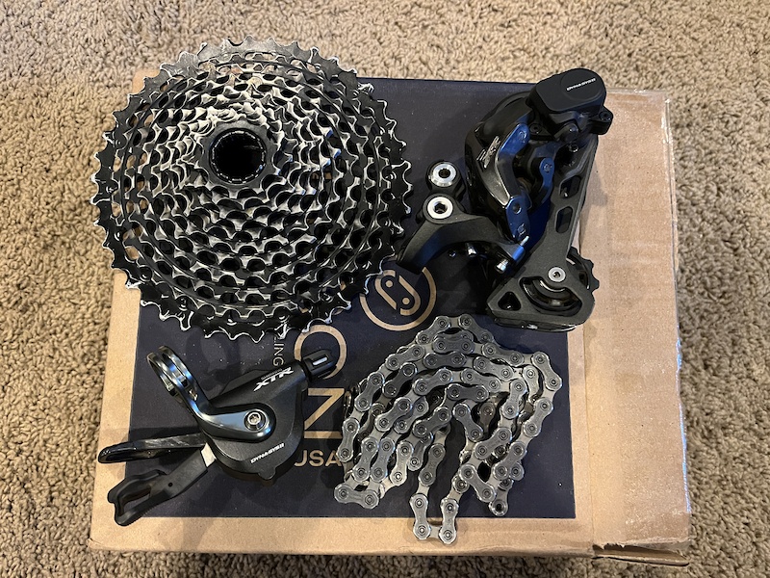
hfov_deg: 67.3
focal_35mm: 26
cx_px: 385
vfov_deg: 53.1
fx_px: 578
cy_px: 289
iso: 640
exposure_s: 1/30
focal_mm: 5.1
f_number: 1.6
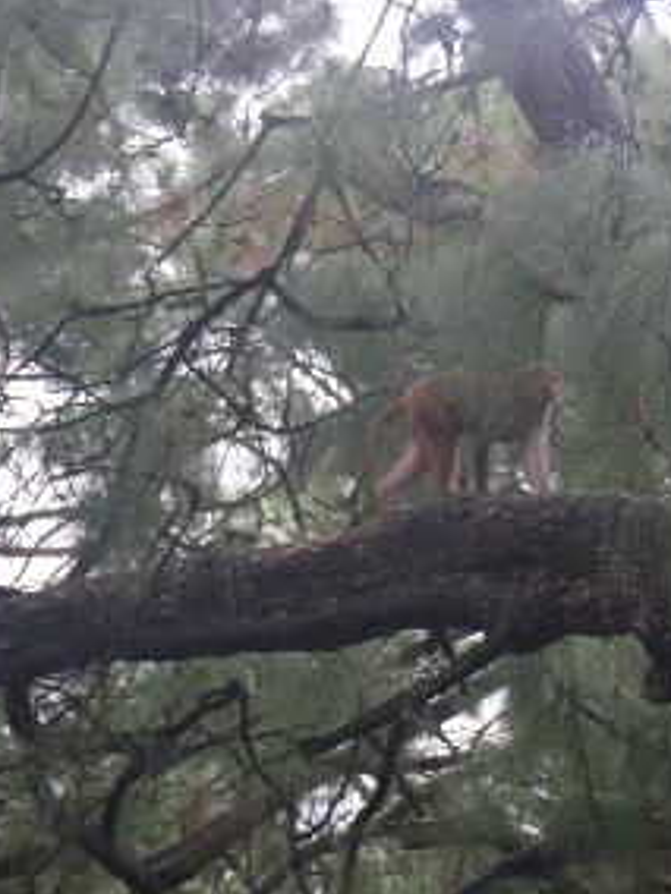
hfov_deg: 11.7
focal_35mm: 127
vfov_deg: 15.5
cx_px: 413
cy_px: 447
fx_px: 3282
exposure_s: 1/125
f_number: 5
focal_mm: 16.7
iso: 200
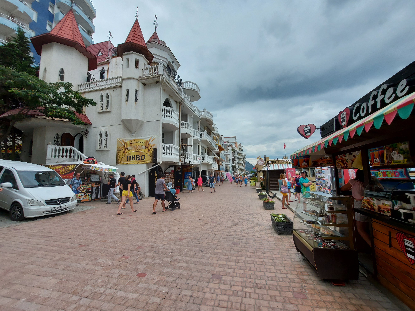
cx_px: 208
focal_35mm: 13
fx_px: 156
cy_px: 156
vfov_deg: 89.9
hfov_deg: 106.2
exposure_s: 1/1799
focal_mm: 1.74
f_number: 2.2
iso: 50
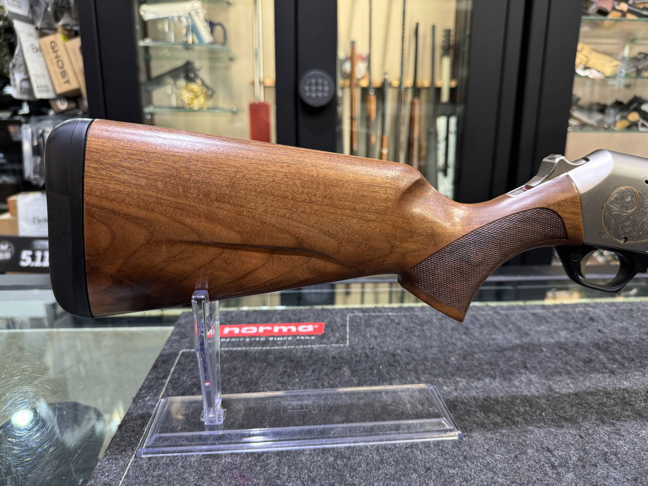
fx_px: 449
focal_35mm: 24
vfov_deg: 56.8
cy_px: 243
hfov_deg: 71.6
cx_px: 324
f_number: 1.78
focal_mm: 6.76
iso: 160
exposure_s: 1/50
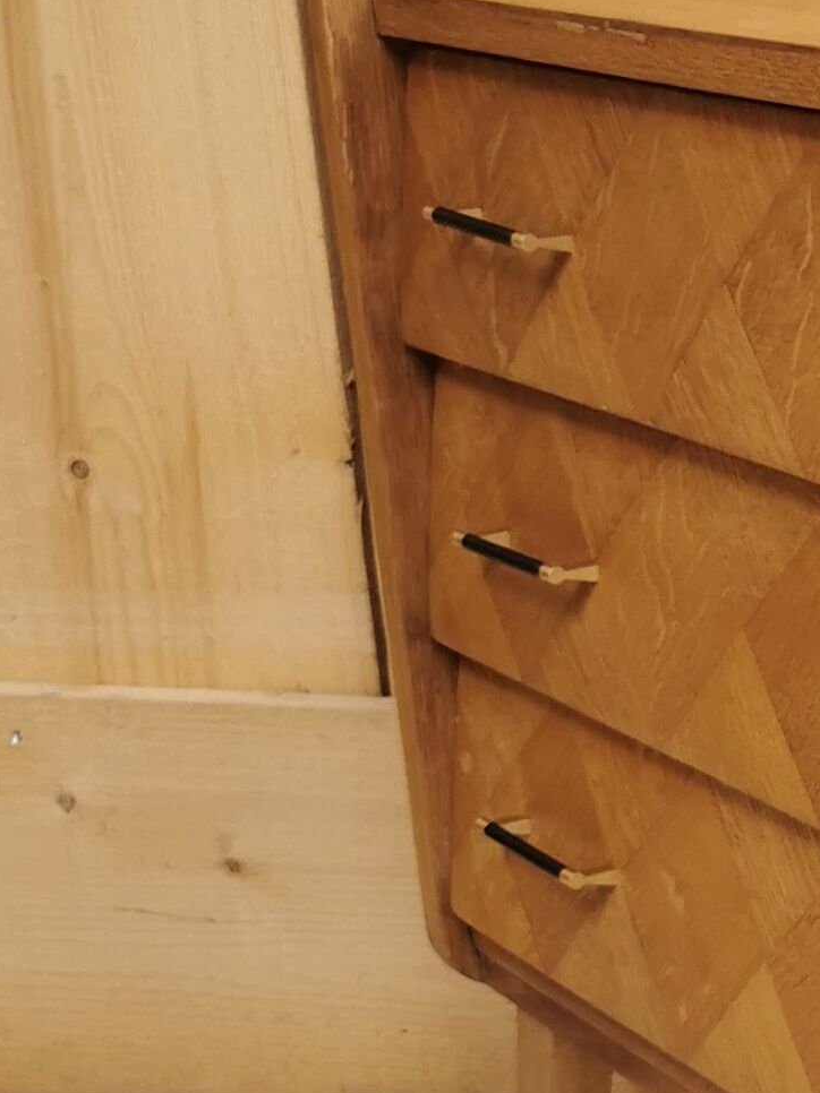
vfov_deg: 19.1
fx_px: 3223
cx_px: 1327
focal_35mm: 102
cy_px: 810
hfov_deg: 13.4
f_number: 1.8
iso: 50
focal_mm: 5.58
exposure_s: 1/100
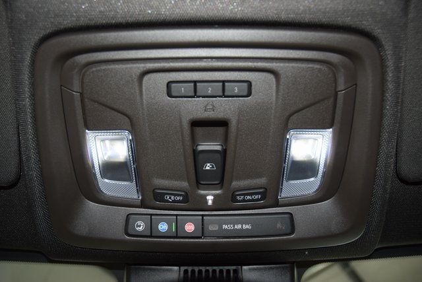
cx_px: 211
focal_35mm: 33
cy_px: 141
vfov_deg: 40.0
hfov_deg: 57.2
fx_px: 387
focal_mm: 22
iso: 500
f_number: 3.5
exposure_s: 1/40
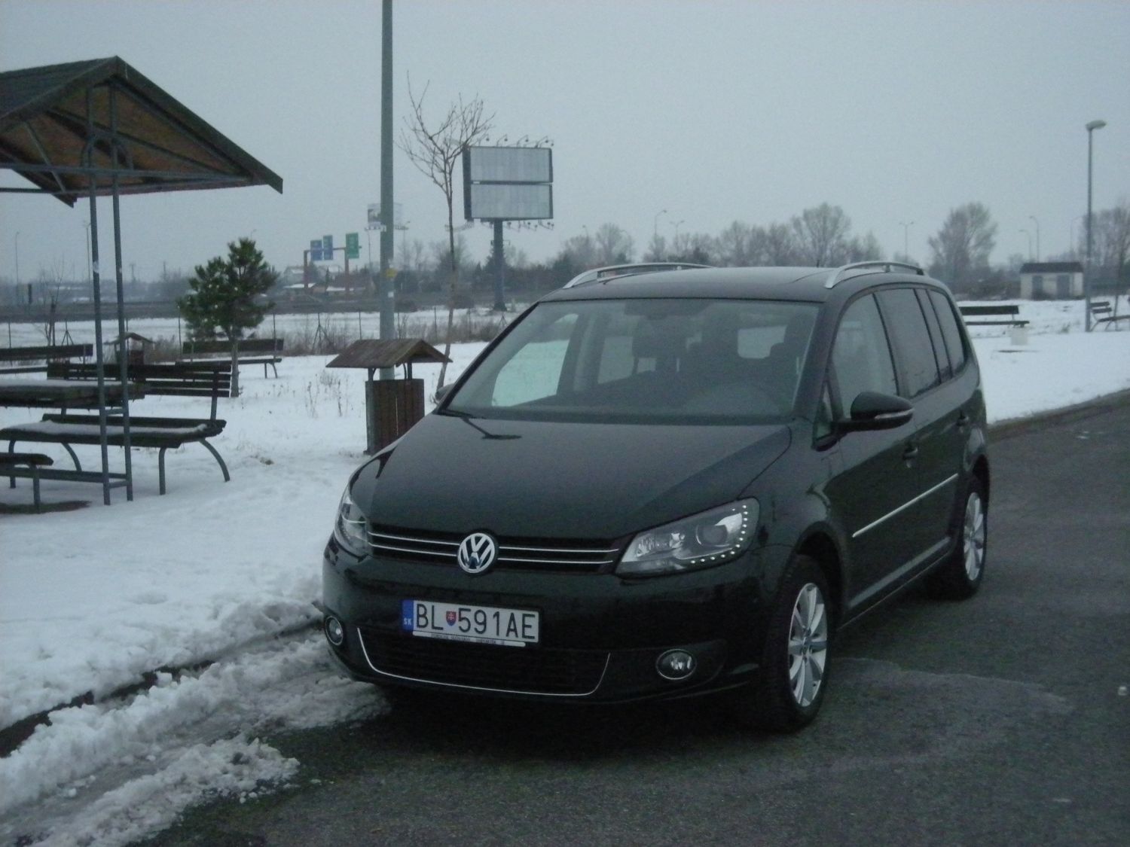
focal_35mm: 54
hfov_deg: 35.5
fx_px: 1763
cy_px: 424
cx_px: 565
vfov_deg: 27.0
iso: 800
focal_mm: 8.8
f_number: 6.7
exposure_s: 1/936
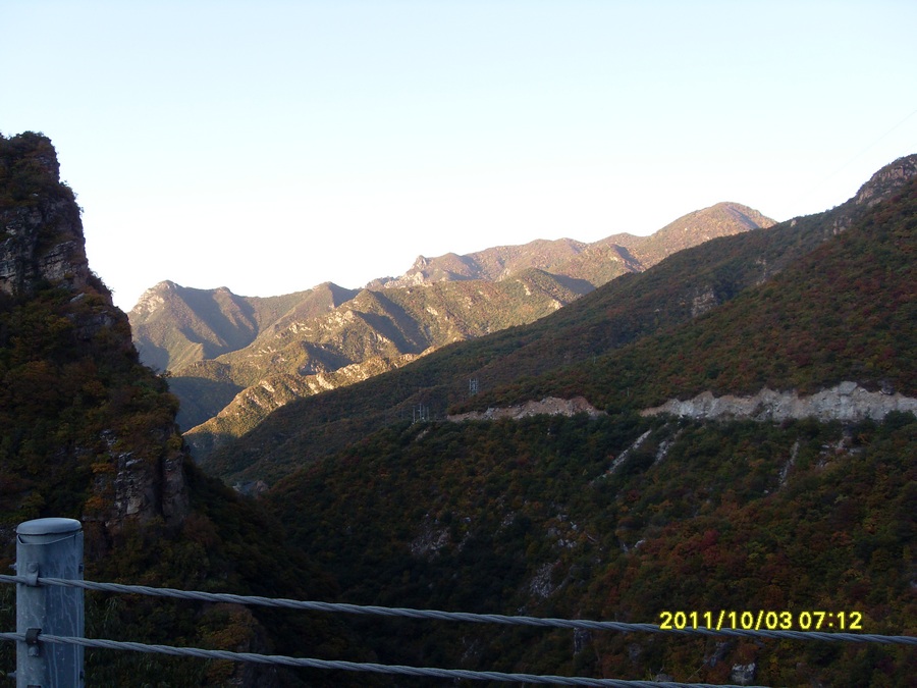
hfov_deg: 52.6
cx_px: 458
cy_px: 344
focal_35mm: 35
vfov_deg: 40.7
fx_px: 927
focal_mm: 6.3
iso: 80
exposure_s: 1/250
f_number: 2.8
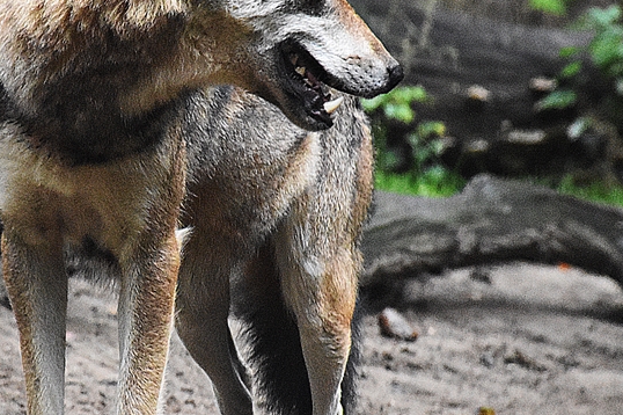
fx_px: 6918
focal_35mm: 400
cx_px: 142
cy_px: 142
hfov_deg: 5.2
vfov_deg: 3.4
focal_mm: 140
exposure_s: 1/500
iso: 5000
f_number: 5.6
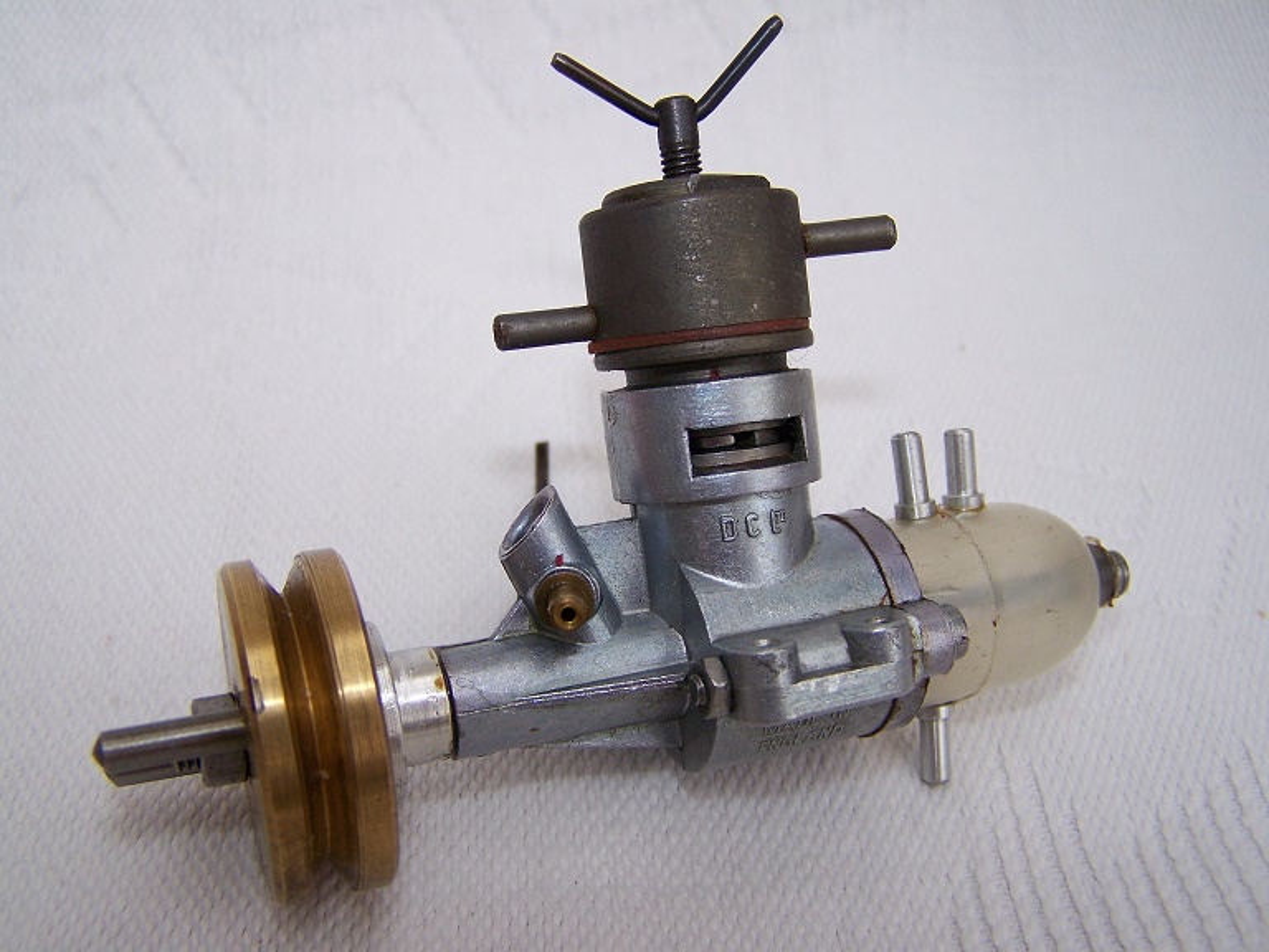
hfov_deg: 49.0
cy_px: 476
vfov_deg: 37.7
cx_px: 634
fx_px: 1393
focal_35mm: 38
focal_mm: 6.3
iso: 80
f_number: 2.8
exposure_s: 1/60
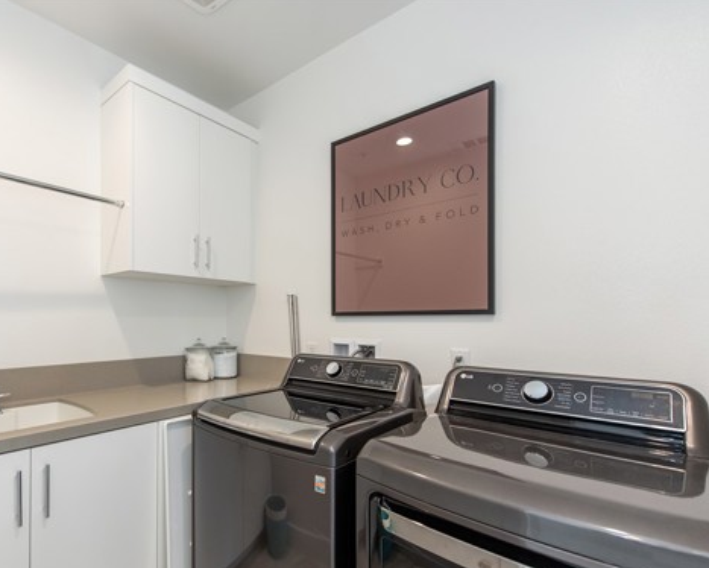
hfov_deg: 85.0
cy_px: 318
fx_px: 378
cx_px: 275
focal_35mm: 18
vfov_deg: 73.6
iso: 800
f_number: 4.5
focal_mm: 14
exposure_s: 1/80
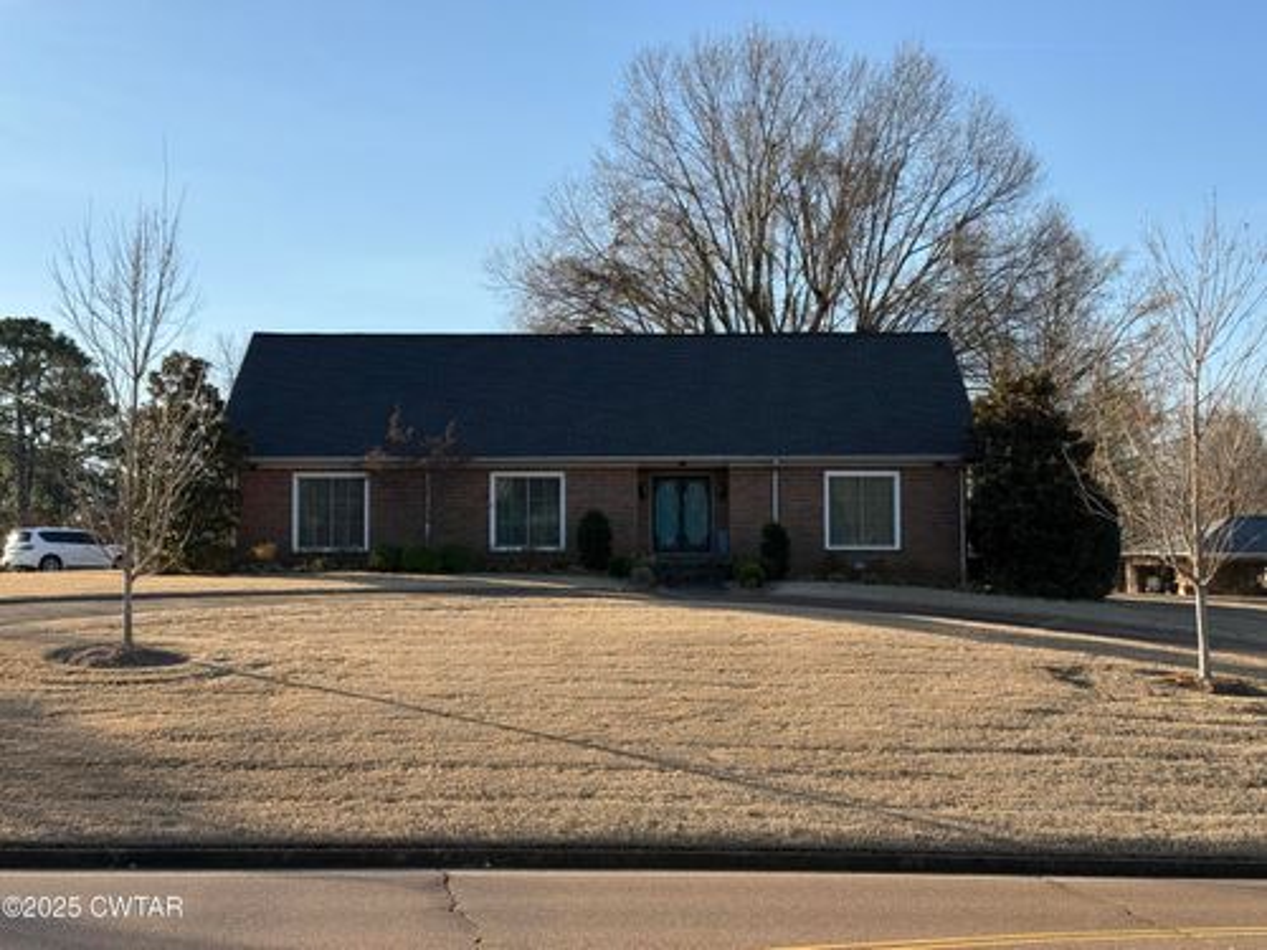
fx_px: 1757
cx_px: 634
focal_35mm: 48
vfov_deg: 30.3
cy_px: 475
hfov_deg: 39.7
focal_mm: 6.76
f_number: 1.78
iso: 80
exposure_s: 1/2415
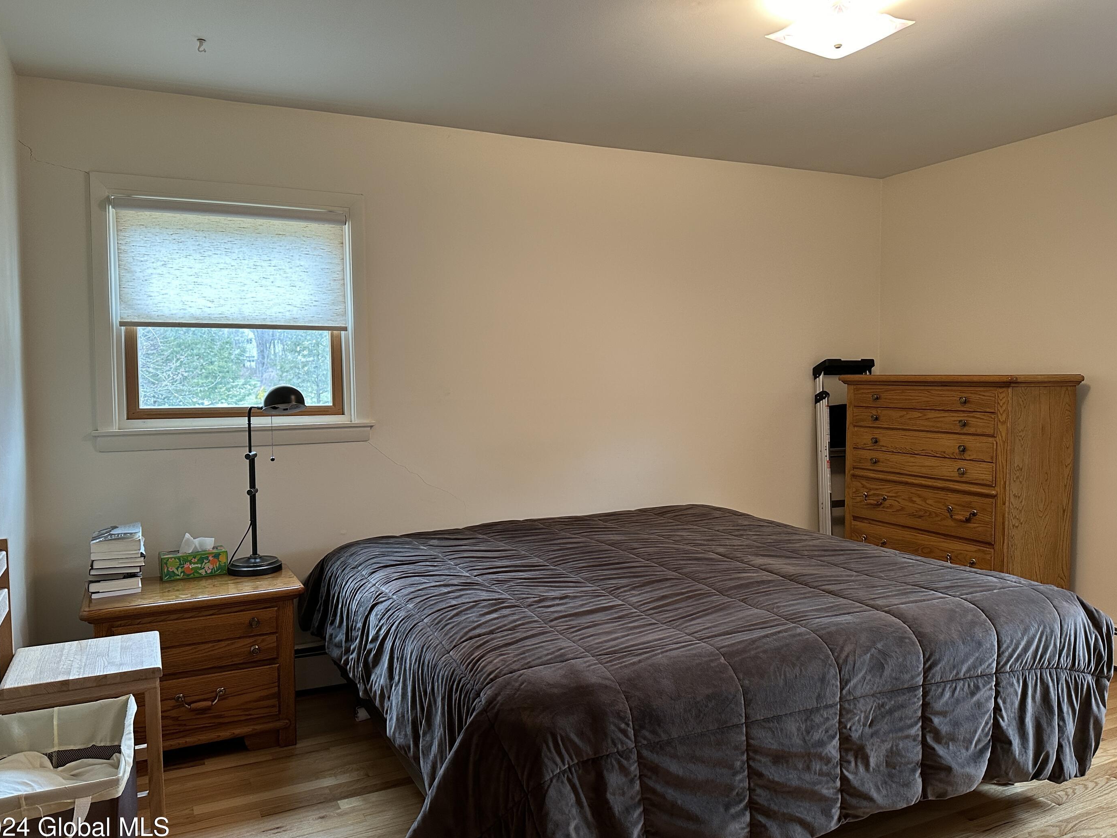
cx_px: 558
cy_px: 415
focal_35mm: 26
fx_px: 839
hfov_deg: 67.3
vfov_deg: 53.1
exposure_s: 1/60
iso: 250
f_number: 1.78
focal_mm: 6.86
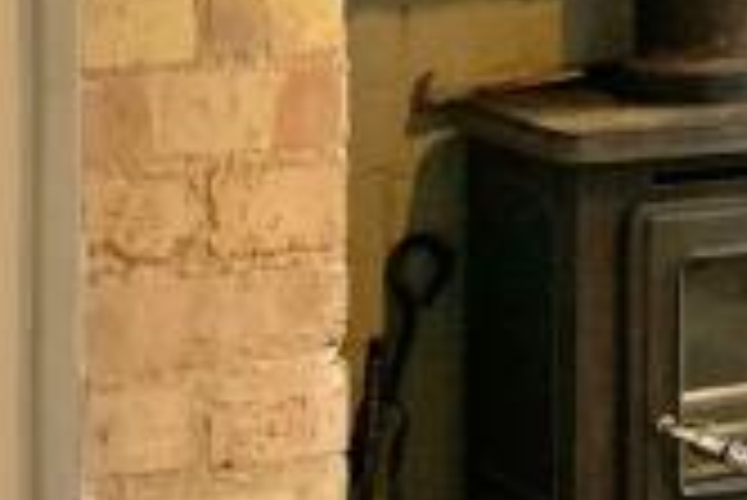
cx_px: 1404
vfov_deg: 8.0
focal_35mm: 167
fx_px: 3468
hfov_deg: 11.3
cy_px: -392
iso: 125
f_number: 1.8
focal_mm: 4.25
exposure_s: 1/60
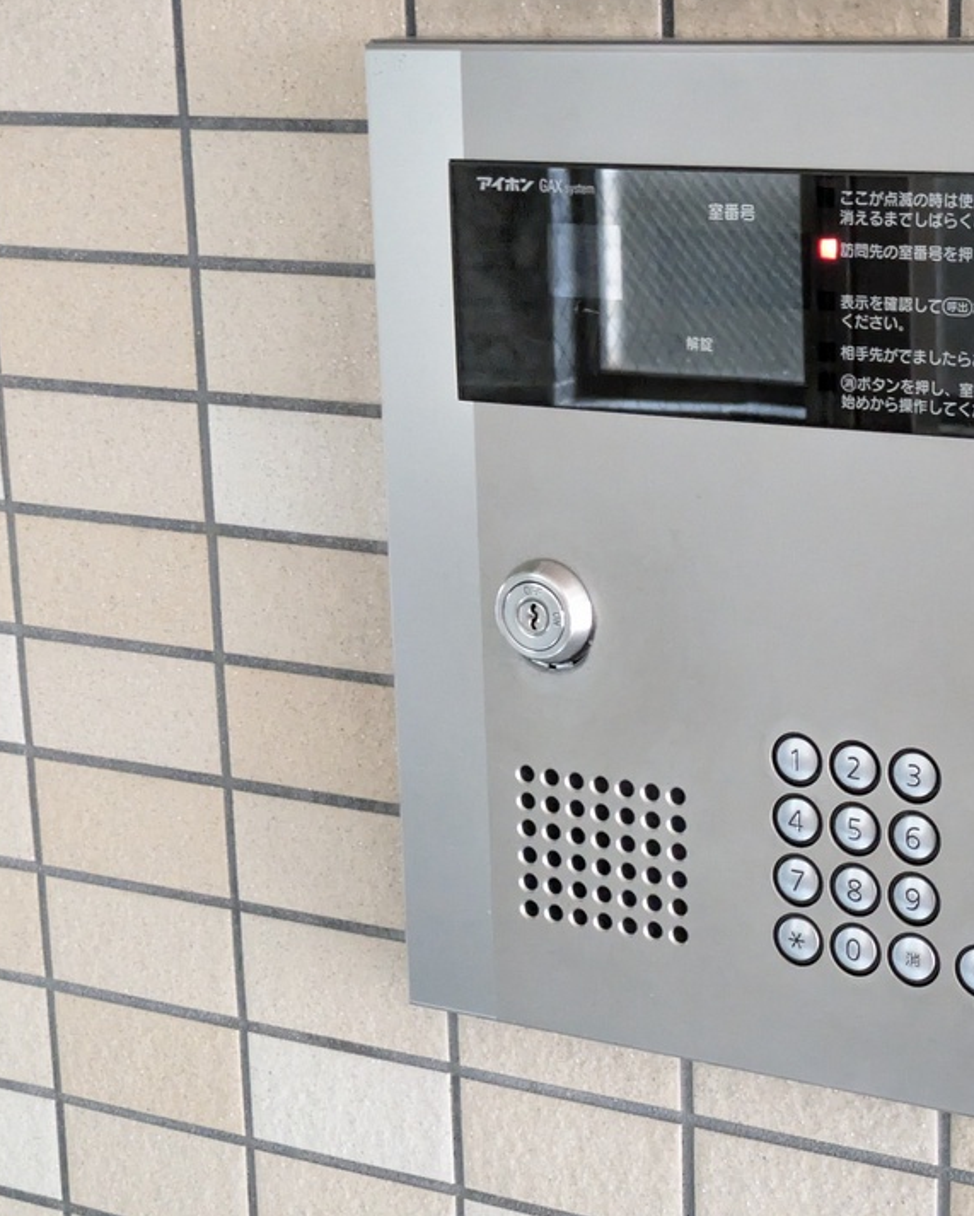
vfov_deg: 28.3
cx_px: 800
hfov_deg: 22.5
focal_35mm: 67
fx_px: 2413
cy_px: 605
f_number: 1.89
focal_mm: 5.43
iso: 2457
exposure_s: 1/15
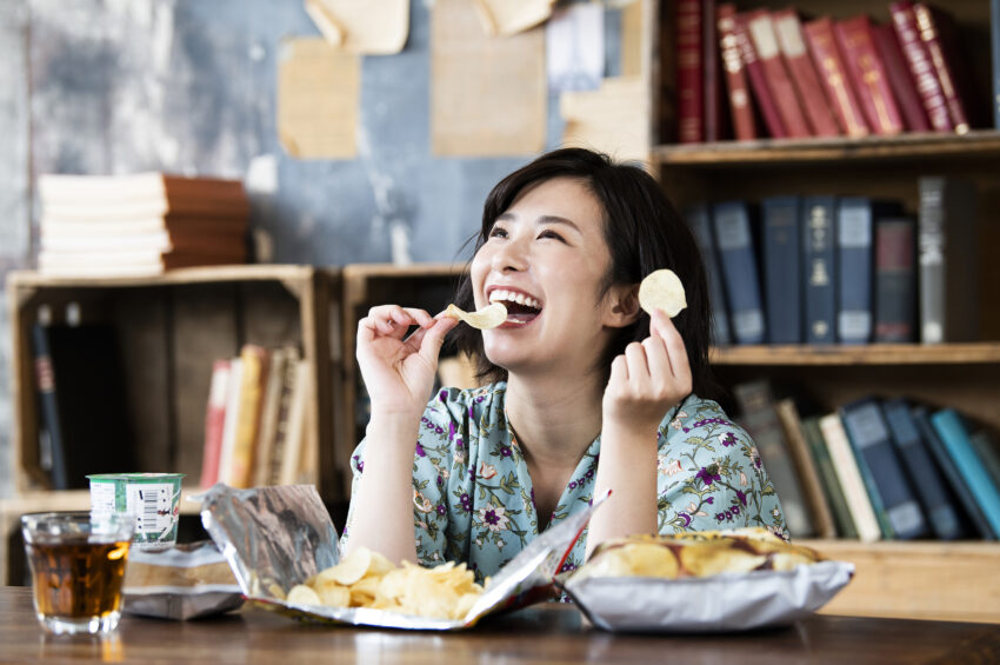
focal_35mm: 105
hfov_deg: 19.5
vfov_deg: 13.0
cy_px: 332
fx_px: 2914
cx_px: 500
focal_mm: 105
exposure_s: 1/160
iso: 800
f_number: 4
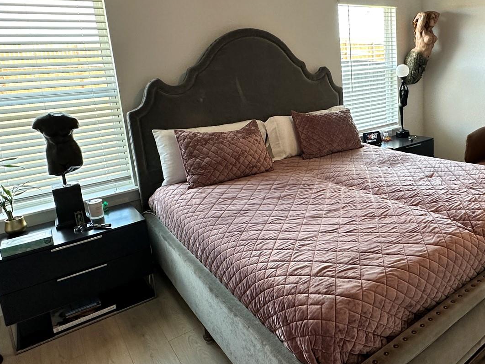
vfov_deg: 50.9
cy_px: 139
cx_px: 311
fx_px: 378
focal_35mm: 27
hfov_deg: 64.2
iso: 200
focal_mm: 2.22
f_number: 2.2
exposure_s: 1/120
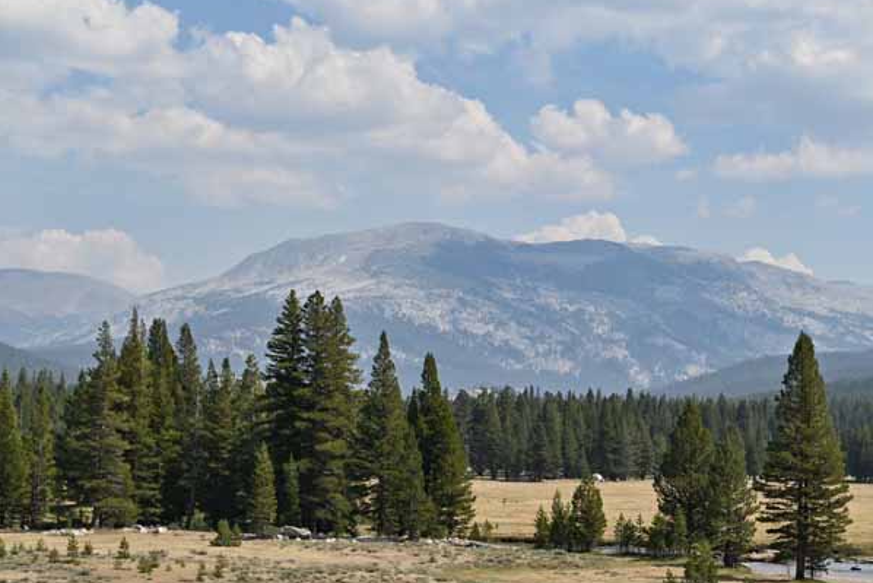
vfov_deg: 16.4
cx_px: 581
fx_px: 2013
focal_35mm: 83
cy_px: 374
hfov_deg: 24.4
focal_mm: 62
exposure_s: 1/1250
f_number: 5.6
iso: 100
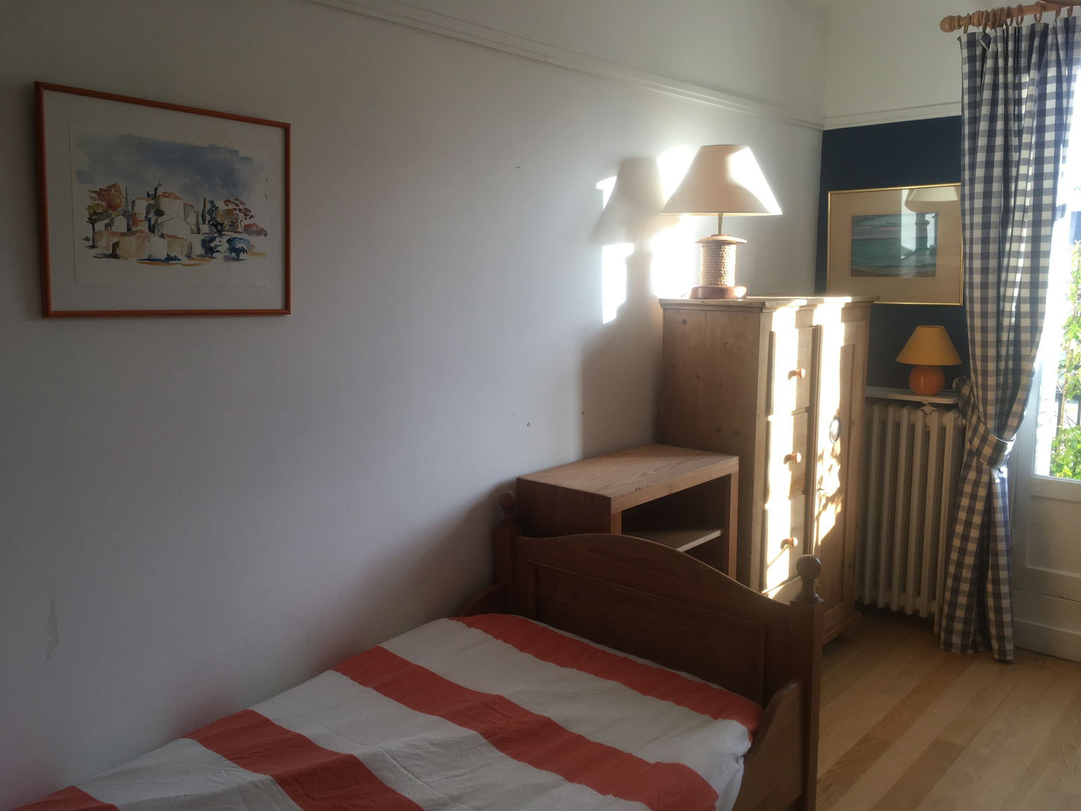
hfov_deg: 61.7
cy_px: 406
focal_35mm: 29
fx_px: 906
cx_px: 540
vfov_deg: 48.2
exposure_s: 1/100
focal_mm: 4.15
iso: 32
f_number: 2.2
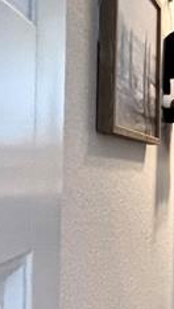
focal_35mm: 62
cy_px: 167
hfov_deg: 10.1
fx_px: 507
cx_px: 584
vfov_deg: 33.8
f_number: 1.8
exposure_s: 1/120
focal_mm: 1.57
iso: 200
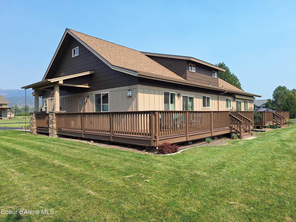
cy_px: 111
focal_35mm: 23
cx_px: 148
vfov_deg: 58.9
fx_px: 197
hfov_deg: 73.9
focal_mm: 5.54
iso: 25
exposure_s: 1/2123
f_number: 1.8
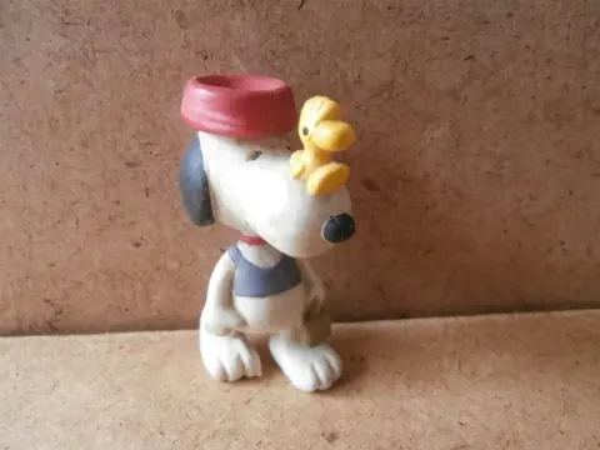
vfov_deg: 56.8
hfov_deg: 71.6
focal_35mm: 24
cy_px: 225
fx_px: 416
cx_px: 300
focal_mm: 4.2
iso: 200
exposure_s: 1/30
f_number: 3
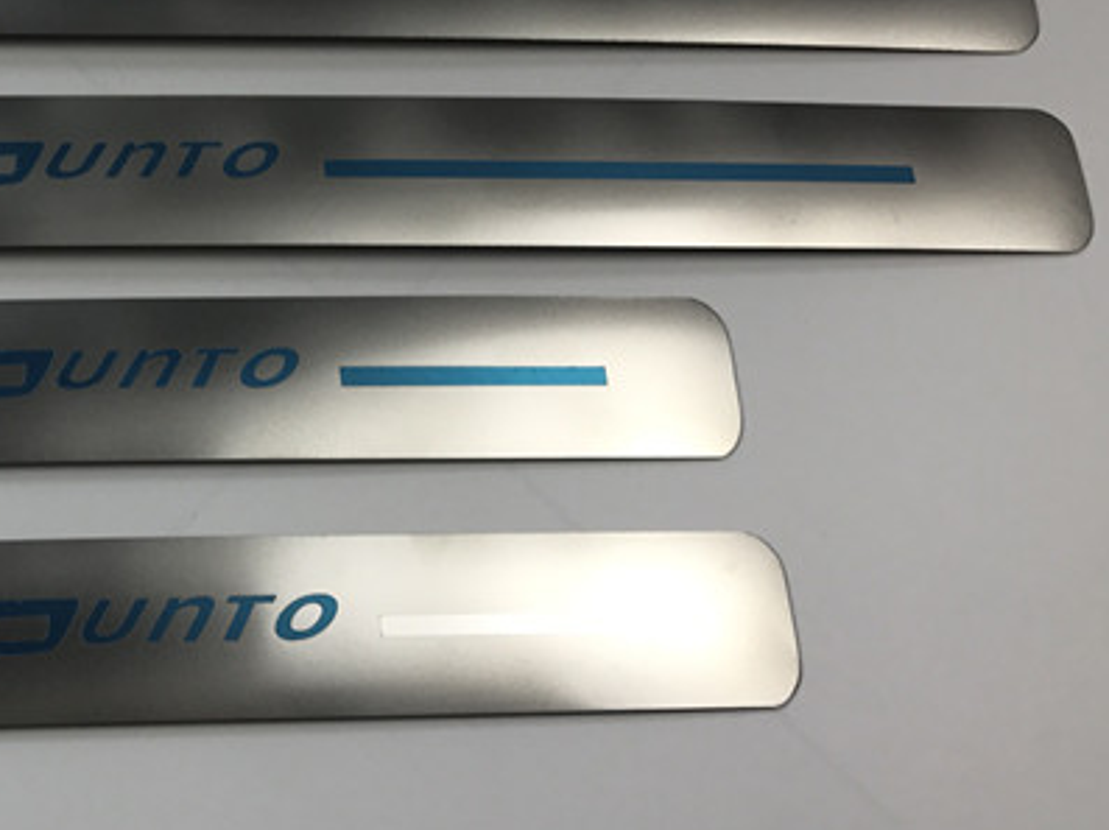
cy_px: 163
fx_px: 1920
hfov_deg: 30.3
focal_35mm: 60
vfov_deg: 24.0
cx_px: 47
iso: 20
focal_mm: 3.99
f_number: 1.8
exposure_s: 1/116
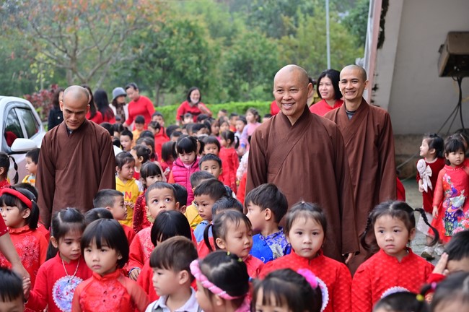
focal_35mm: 86
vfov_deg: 15.9
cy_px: 156
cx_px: 234
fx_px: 1119
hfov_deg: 23.7
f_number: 5
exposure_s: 1/320
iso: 500
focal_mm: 86
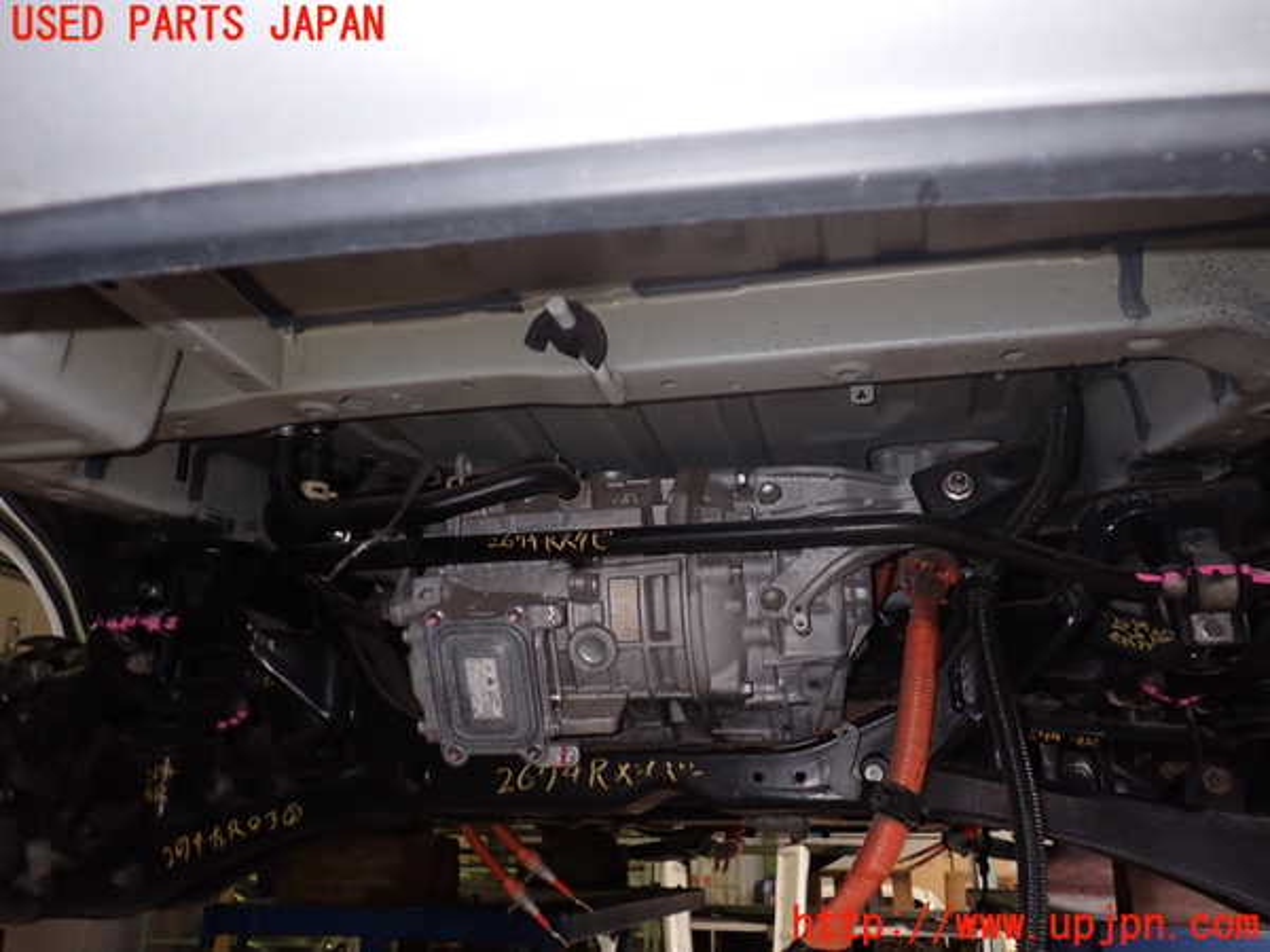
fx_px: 1101
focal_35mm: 30
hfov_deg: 60.0
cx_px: 635
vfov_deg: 46.8
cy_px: 476
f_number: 2.3
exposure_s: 1/30
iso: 200
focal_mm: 5.4
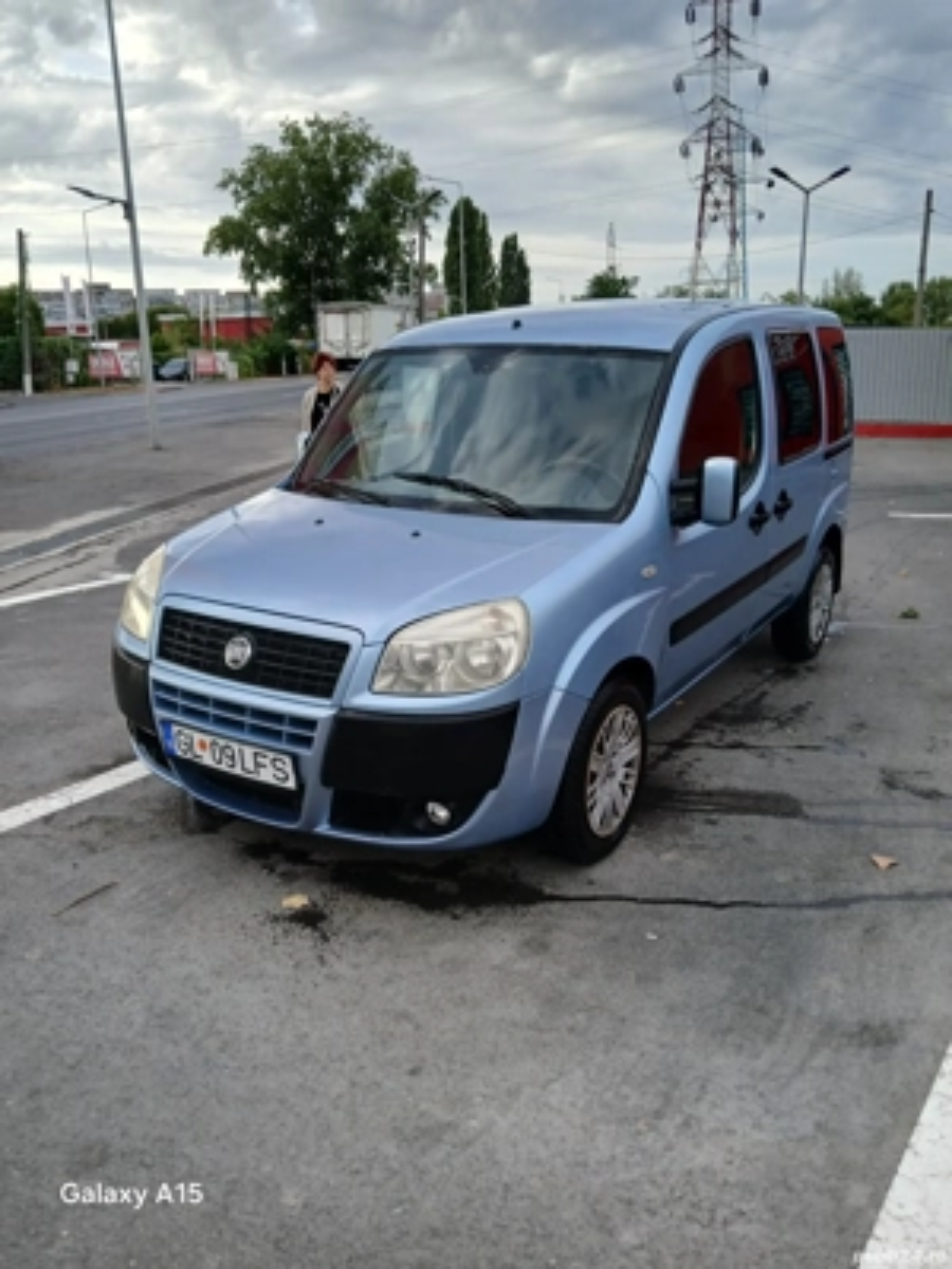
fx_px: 953
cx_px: 476
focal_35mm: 26
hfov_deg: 53.1
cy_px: 634
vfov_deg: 67.3
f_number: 1.8
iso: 20
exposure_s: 1/156
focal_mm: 3.98
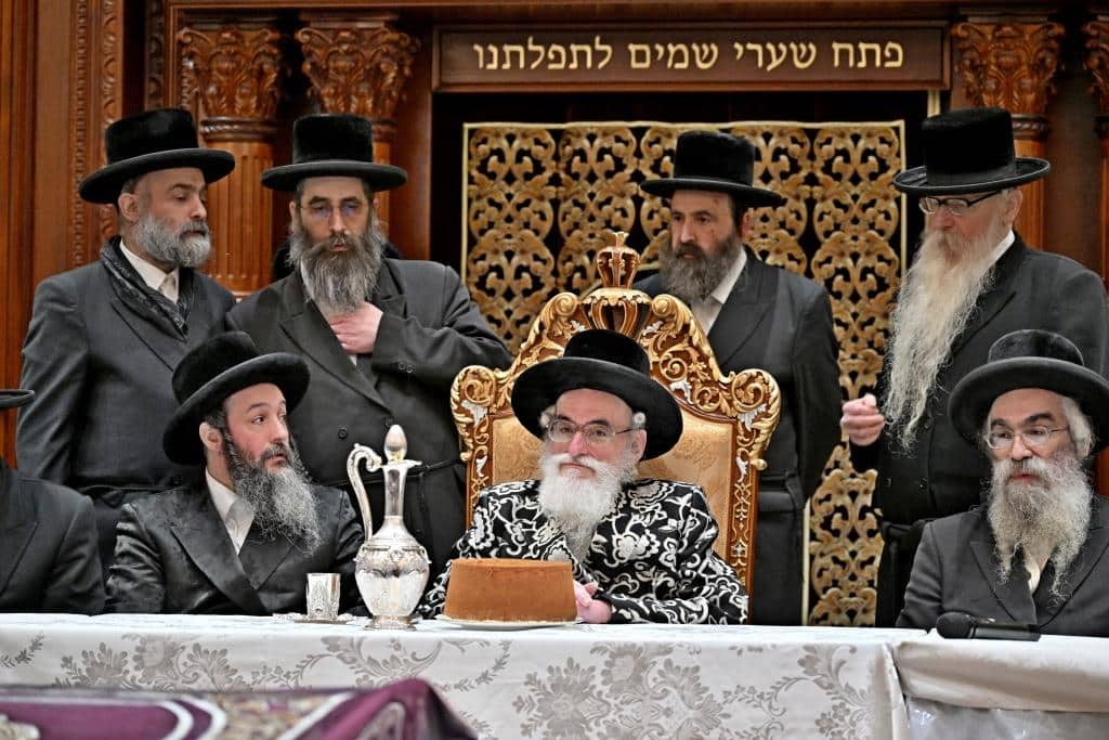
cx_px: 554
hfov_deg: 17.1
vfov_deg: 11.4
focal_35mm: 120
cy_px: 370
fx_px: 3697
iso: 1250
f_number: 4
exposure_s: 1/250
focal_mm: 120
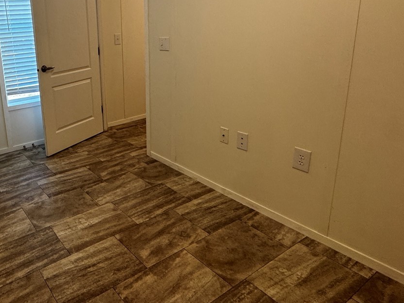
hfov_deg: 61.1
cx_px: 93
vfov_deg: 50.4
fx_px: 315
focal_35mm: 27
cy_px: 101
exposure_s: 1/120
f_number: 2.2
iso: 200
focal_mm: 2.22
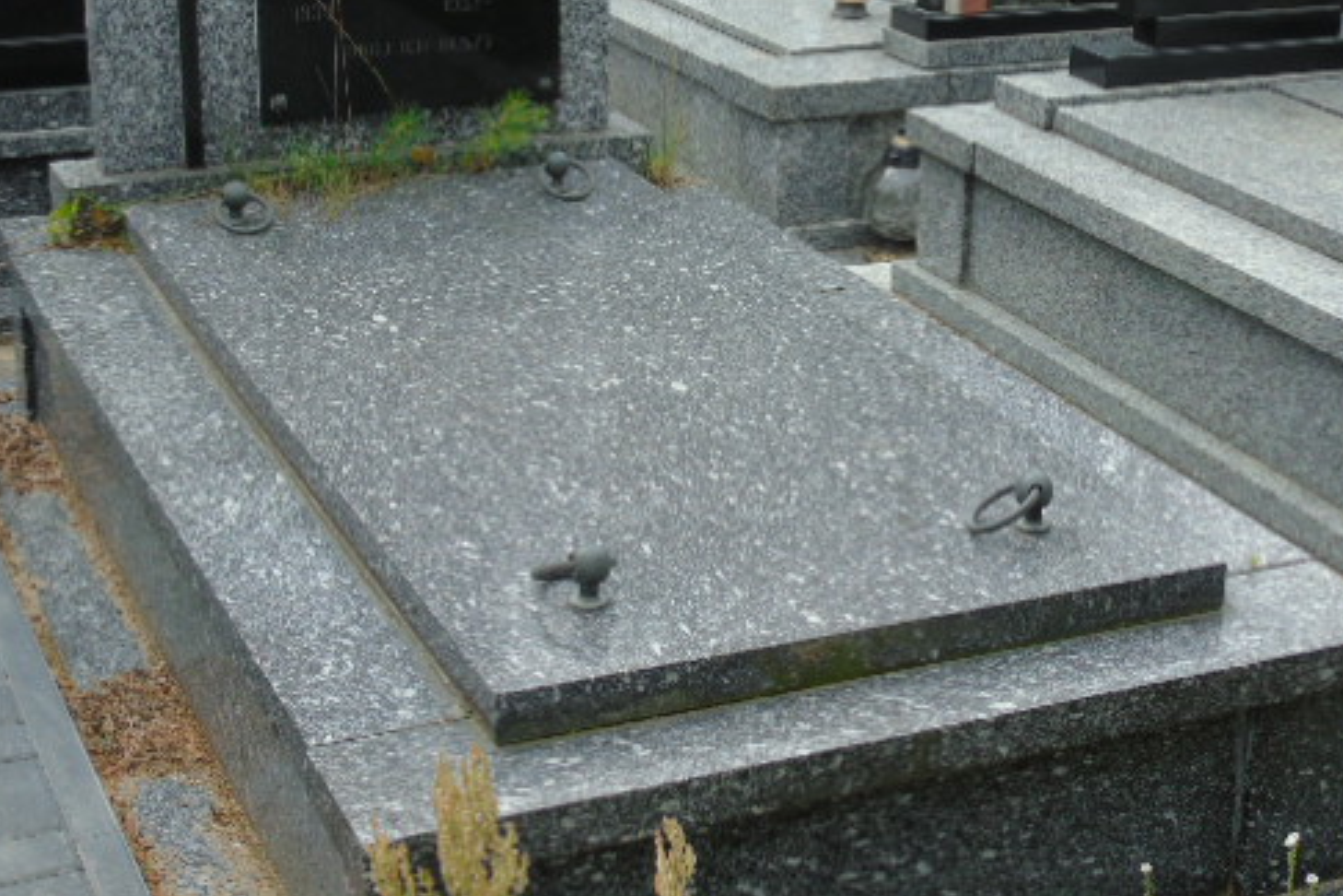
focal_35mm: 63
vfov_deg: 21.5
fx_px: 2350
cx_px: 721
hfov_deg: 31.9
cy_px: 321
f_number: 4.1
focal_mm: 8.2
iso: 80
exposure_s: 1/250
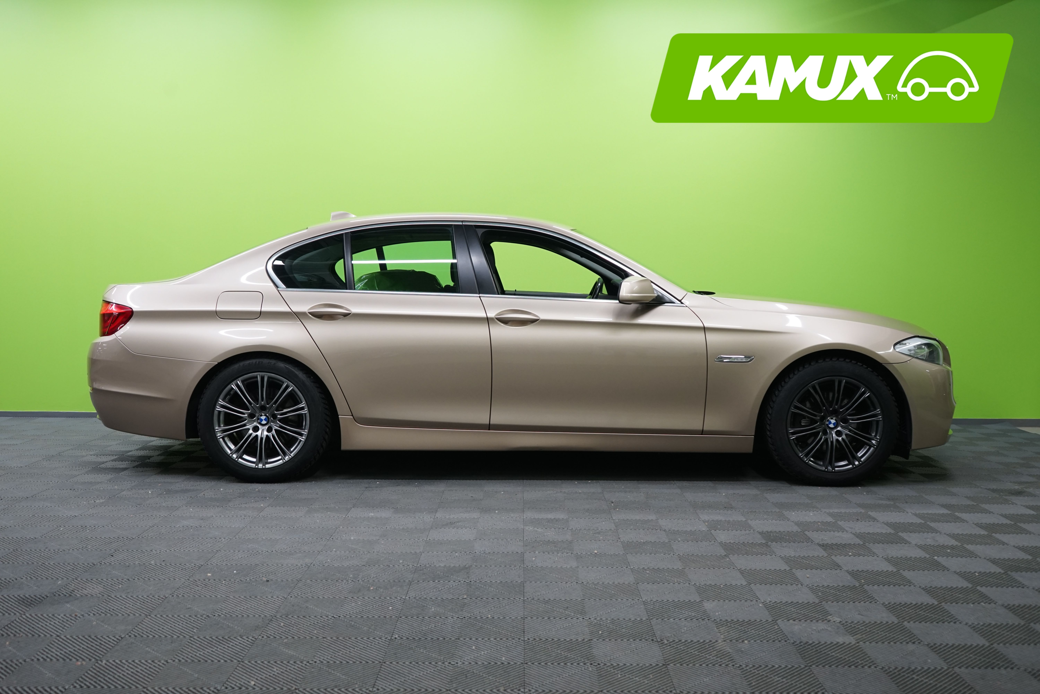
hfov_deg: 53.1
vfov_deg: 36.9
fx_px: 1040
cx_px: 520
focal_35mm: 36
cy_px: 347
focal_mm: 36
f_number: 5
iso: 800
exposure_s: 1/60
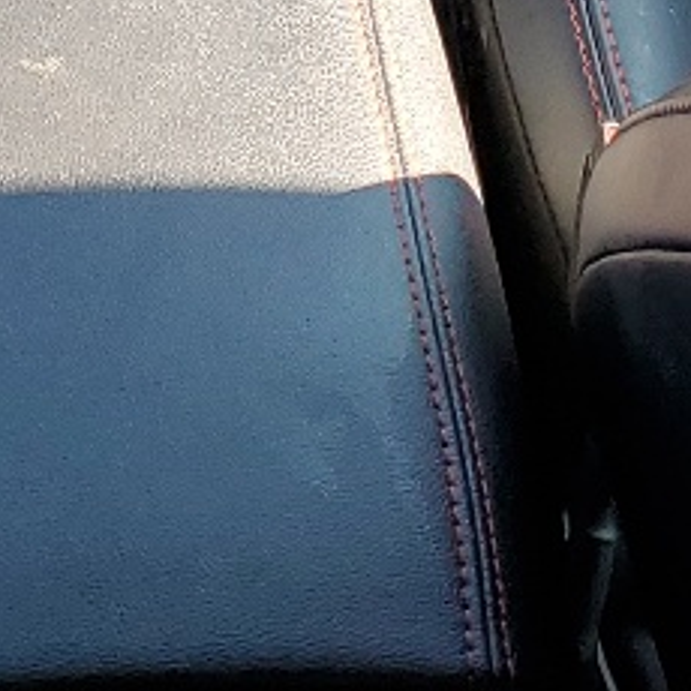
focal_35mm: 160
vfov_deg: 9.6
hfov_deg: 10.9
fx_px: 3613
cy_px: -1012
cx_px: 90
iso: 50
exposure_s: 1/125
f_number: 1.5
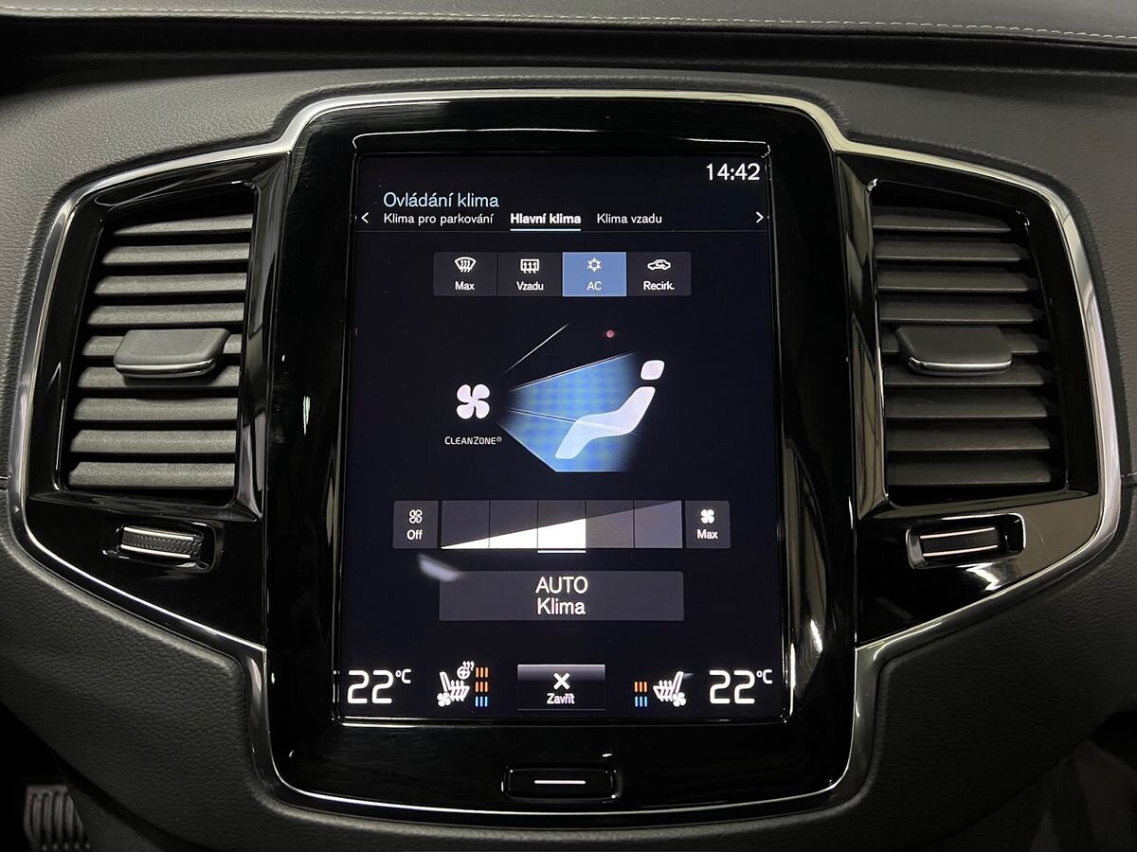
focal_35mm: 26
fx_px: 854
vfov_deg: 53.1
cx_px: 568
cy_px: 426
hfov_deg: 67.3
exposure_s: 1/30
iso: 640
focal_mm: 5.7
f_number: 1.5
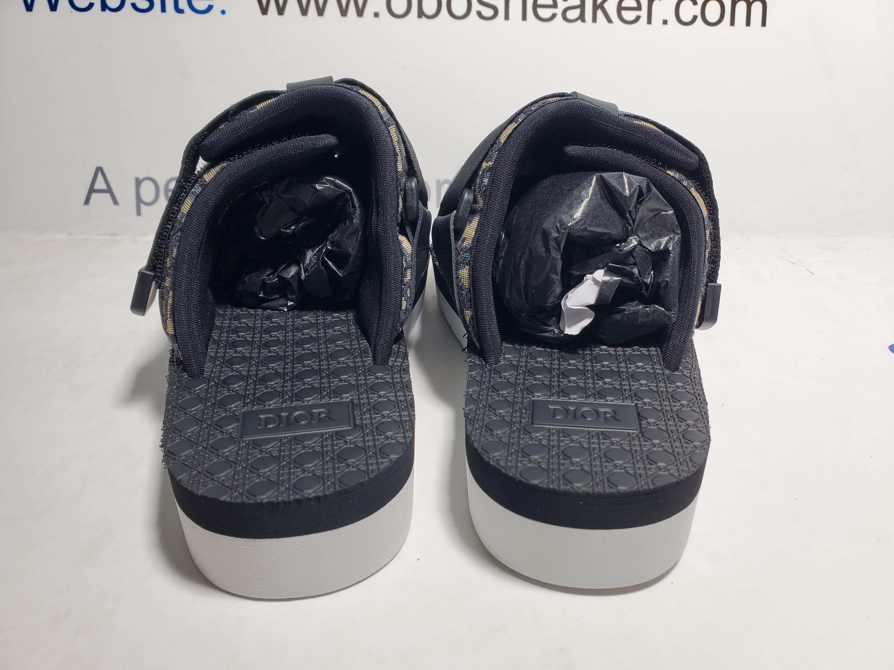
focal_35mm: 26
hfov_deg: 67.3
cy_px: 335
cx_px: 447
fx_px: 671
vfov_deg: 53.1
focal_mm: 4.3
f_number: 2.4
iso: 50
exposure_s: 1/186
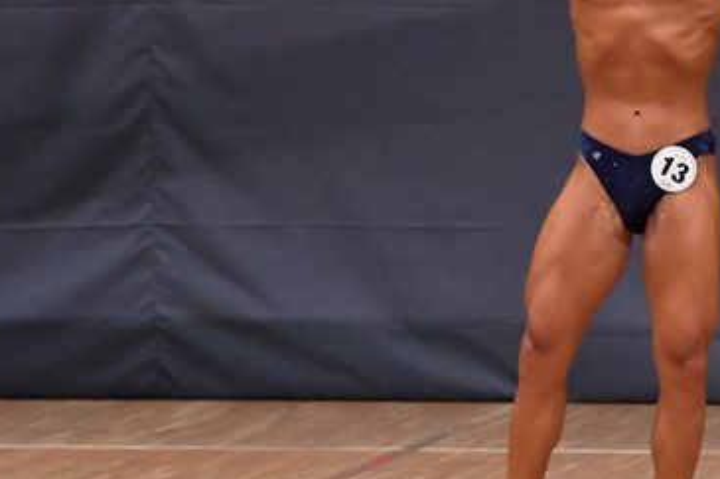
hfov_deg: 3.8
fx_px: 10815
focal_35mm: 541
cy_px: 128
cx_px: 557
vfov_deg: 2.5
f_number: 5.6
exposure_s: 1/400
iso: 6400
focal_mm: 170
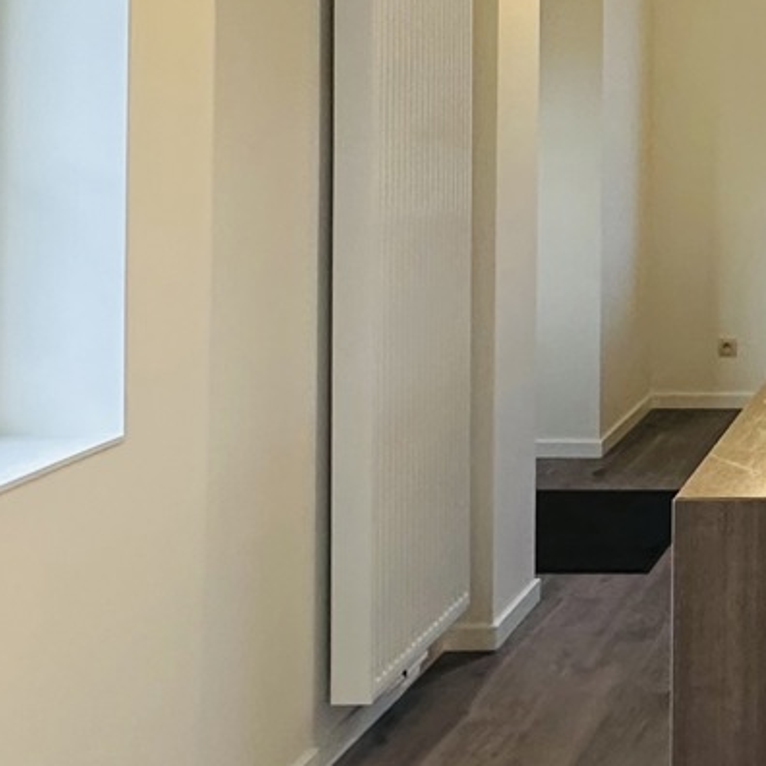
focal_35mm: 60
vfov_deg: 27.3
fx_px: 1502
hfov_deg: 24.1
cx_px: 1060
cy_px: 39
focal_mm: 2.22
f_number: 2.2
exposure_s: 1/50
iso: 160
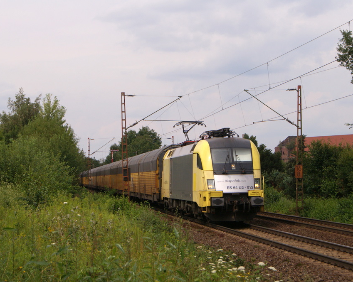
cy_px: 142
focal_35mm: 94
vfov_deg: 16.4
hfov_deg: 20.5
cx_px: 168
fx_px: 977
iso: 200
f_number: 10
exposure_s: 1/1000
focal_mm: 55
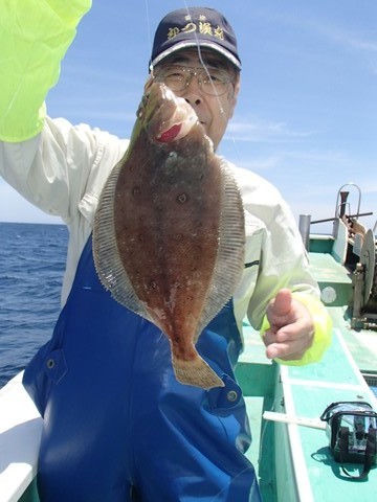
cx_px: 188
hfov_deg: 49.7
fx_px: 407
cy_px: 251
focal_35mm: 28
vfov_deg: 63.4
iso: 100
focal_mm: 5
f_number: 11
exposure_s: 1/100
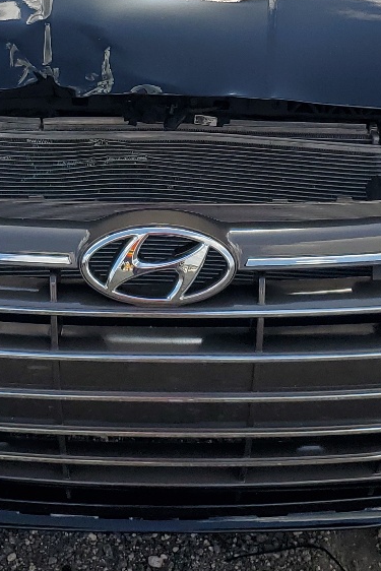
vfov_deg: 25.4
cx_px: 134
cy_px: 42
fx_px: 1222
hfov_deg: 17.7
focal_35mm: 77
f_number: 1.5
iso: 50
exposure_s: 1/2500
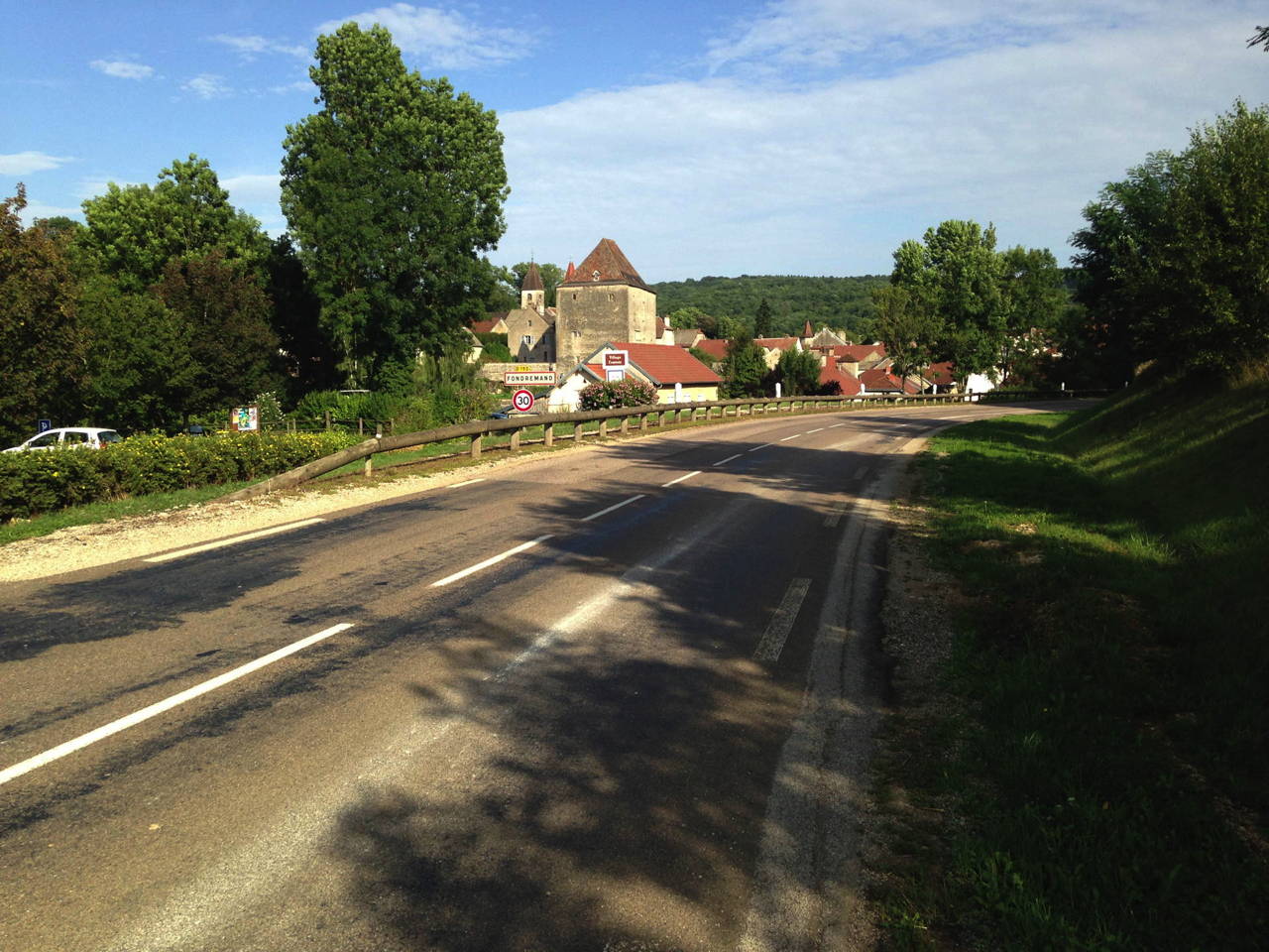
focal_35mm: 33
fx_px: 1210
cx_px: 634
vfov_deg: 42.9
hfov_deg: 55.4
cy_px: 476
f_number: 2.4
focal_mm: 4.12
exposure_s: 1/1153
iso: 50
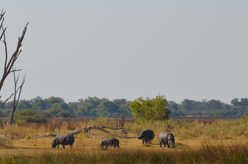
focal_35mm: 467
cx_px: 89
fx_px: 3209
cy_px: 86
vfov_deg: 2.9
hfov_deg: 4.4
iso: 200
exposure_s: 1/800
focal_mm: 195
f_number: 7.1
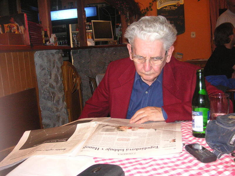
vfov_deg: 38.7
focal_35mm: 37
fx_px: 251
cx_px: 118
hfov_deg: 50.1
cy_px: 88
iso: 160
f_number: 2.8
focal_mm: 6.1
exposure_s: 1/45
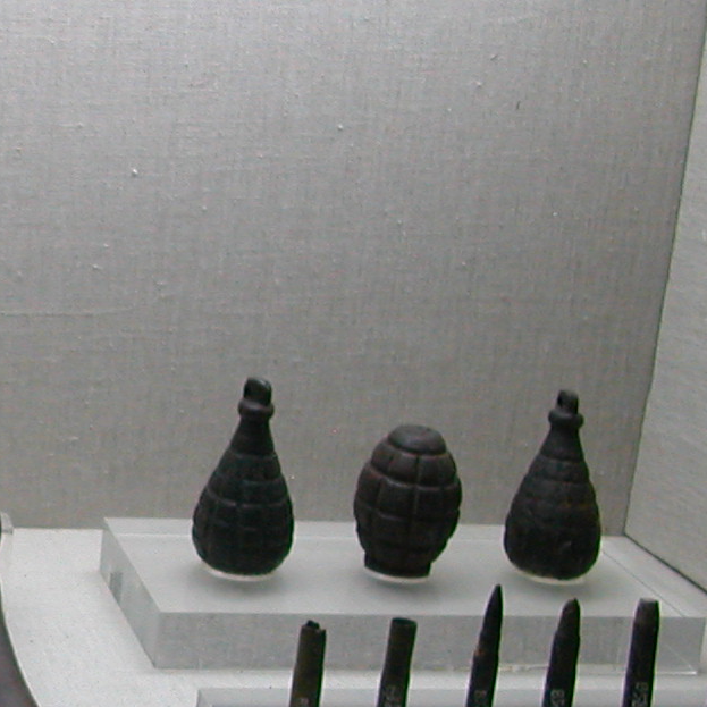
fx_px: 1941
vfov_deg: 20.4
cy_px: 563
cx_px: -119
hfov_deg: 19.5
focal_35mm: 84
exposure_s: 1/13.4
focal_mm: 5.6
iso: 100
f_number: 2.7
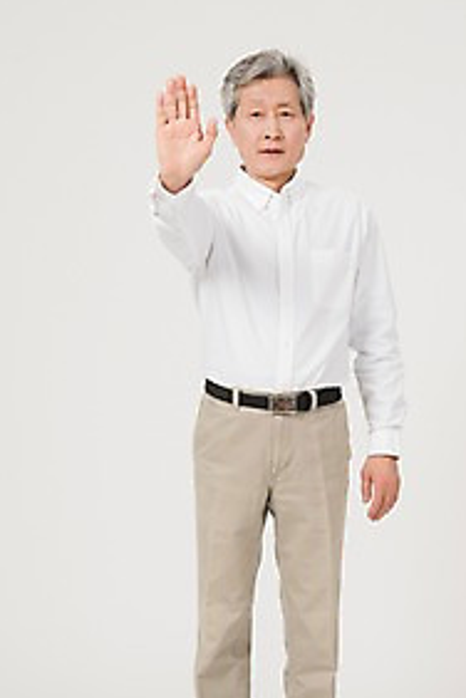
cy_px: 421
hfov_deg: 16.1
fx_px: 1650
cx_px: 279
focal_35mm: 85
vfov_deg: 23.9
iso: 100
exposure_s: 1/125
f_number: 11
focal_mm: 60
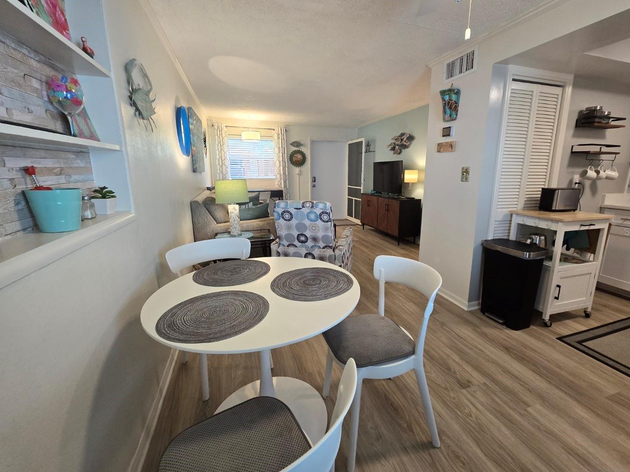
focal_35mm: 14
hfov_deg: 102.0
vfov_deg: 85.7
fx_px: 255
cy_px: 231
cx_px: 329
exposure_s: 1/60
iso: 200
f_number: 2.2
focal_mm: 2.2
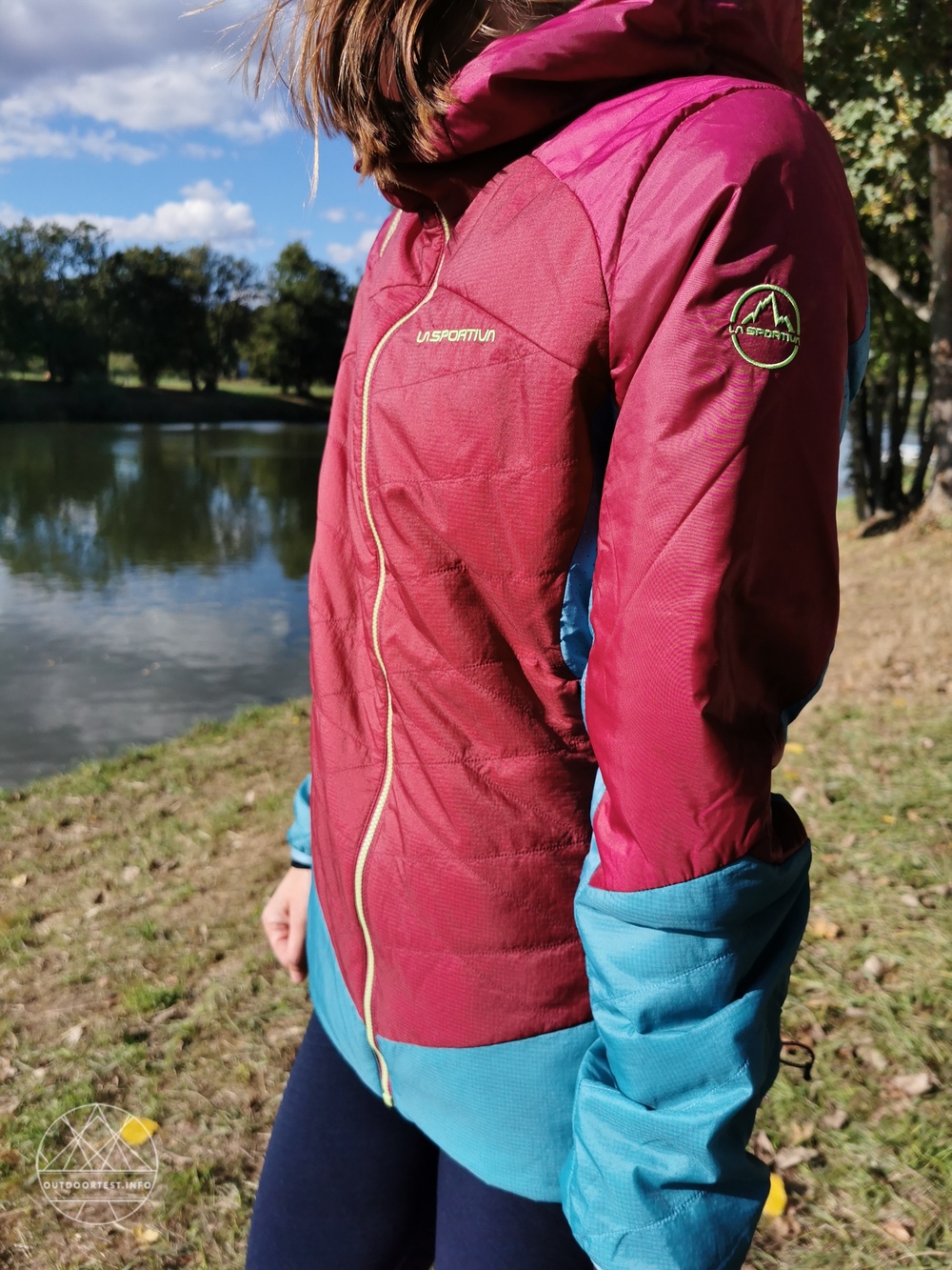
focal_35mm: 27
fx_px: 990
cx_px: 476
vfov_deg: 65.3
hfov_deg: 51.4
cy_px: 635
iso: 50
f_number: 1.6
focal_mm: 5.56
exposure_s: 1/4902
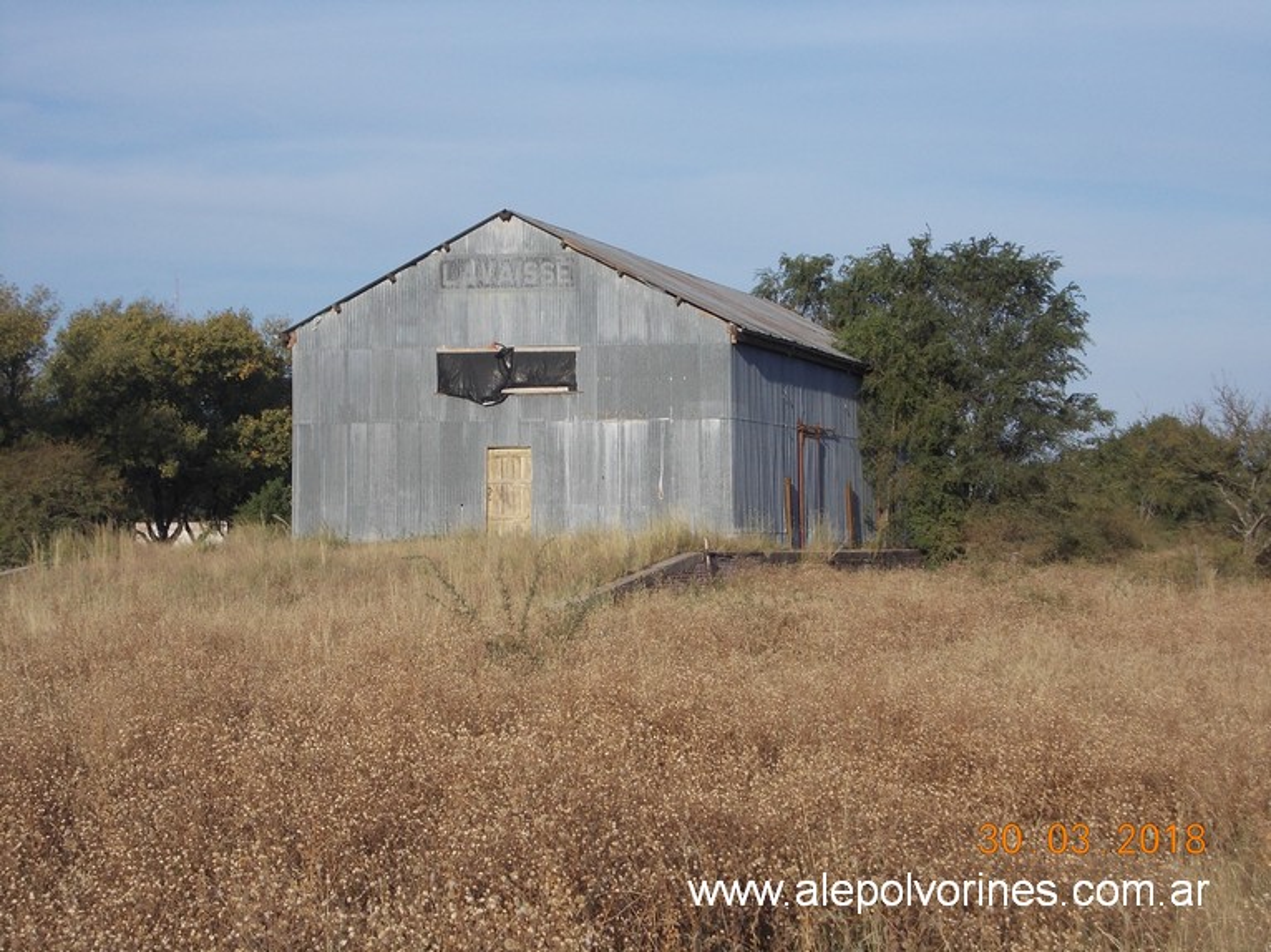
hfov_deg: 23.8
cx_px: 636
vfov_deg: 18.0
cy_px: 476
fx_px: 3010
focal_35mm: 82
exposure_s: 1/125
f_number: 9.6
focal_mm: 11.6
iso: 80
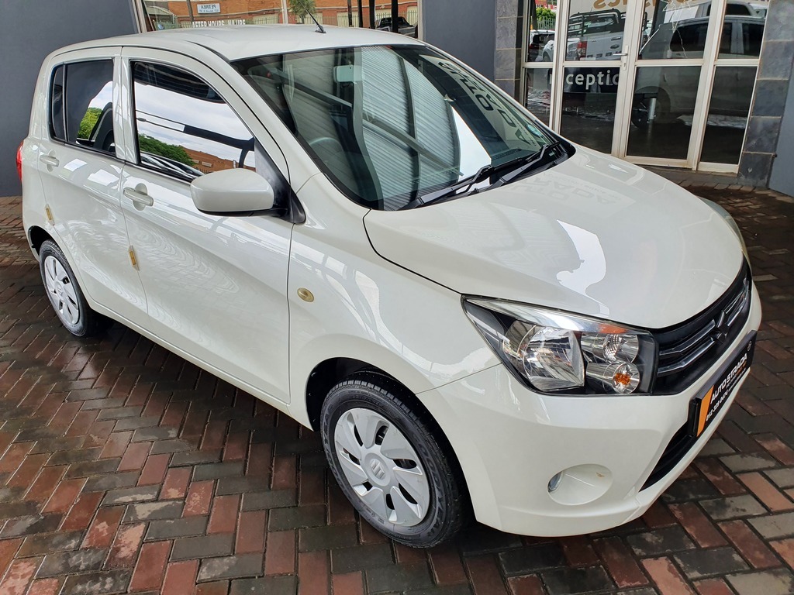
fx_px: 596
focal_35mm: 26
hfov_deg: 67.3
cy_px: 298
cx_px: 397
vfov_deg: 53.1
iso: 50
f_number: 2.4
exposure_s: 1/191
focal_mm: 4.32
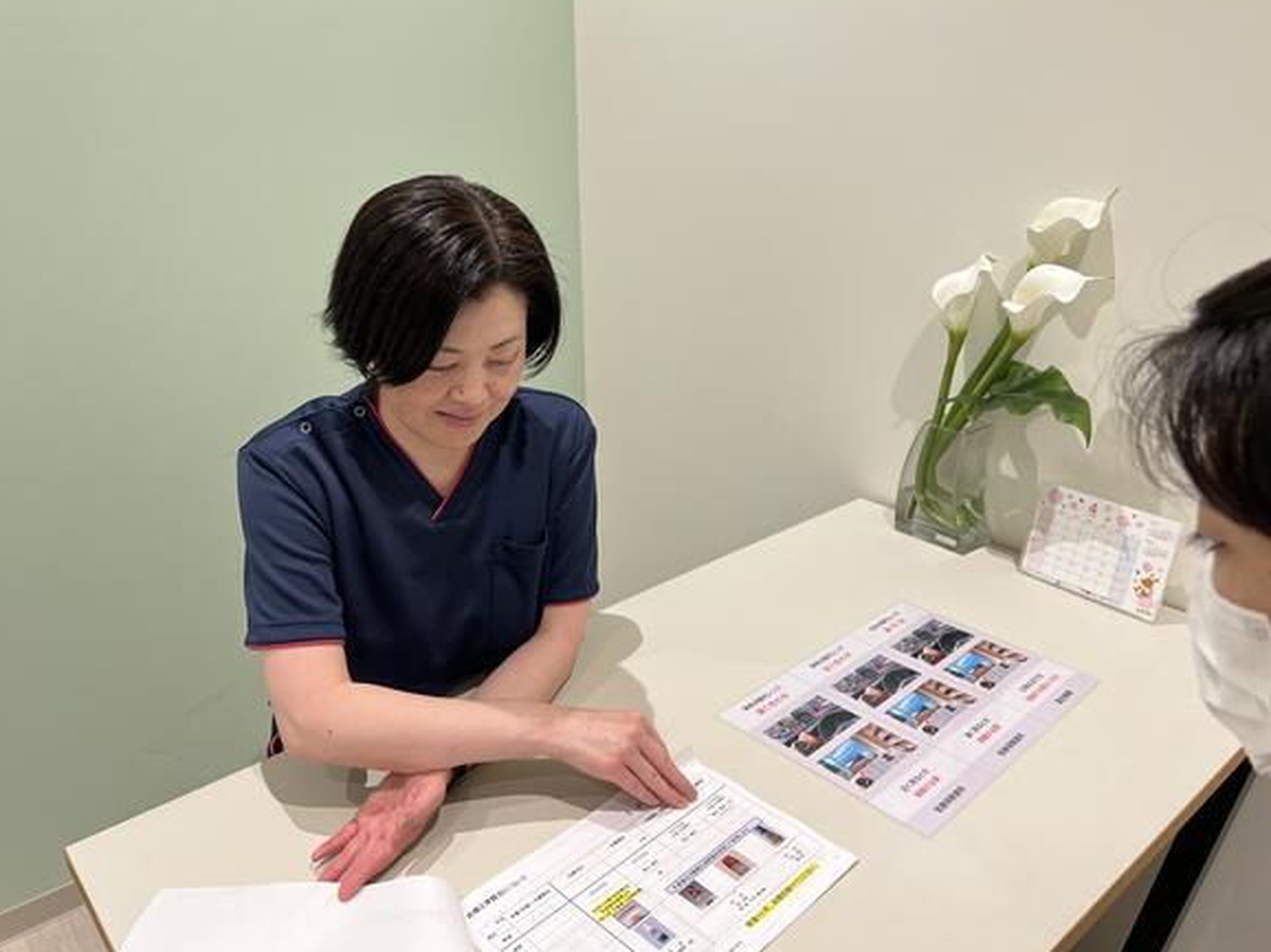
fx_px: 991
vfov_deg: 51.3
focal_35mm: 27
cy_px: 468
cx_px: 631
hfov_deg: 65.3
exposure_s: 1/100
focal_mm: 5.7
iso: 125
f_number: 1.5
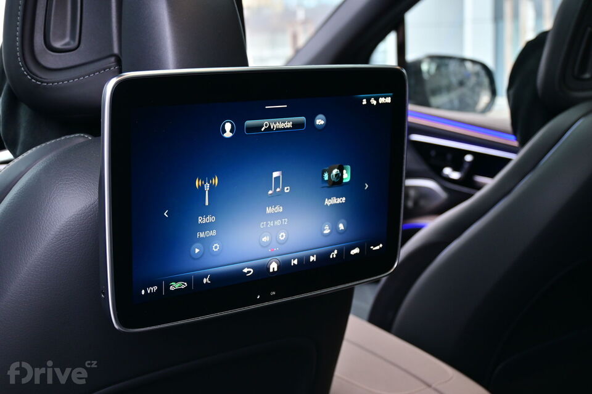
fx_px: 863
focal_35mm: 52
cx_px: 296
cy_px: 197
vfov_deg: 25.8
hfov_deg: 37.9
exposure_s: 1/60
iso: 450
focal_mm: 35
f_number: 5.3
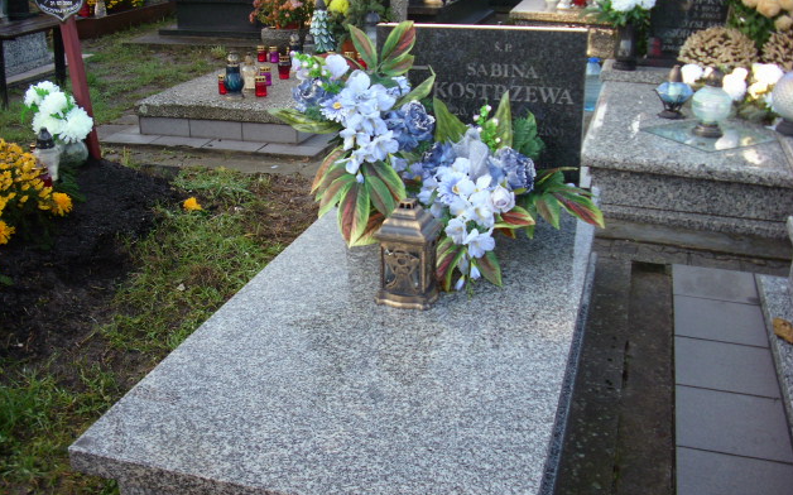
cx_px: 393
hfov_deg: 49.3
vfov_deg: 32.0
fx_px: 864
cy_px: 254
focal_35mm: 40
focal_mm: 6.2
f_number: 2.8
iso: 50
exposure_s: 1/168
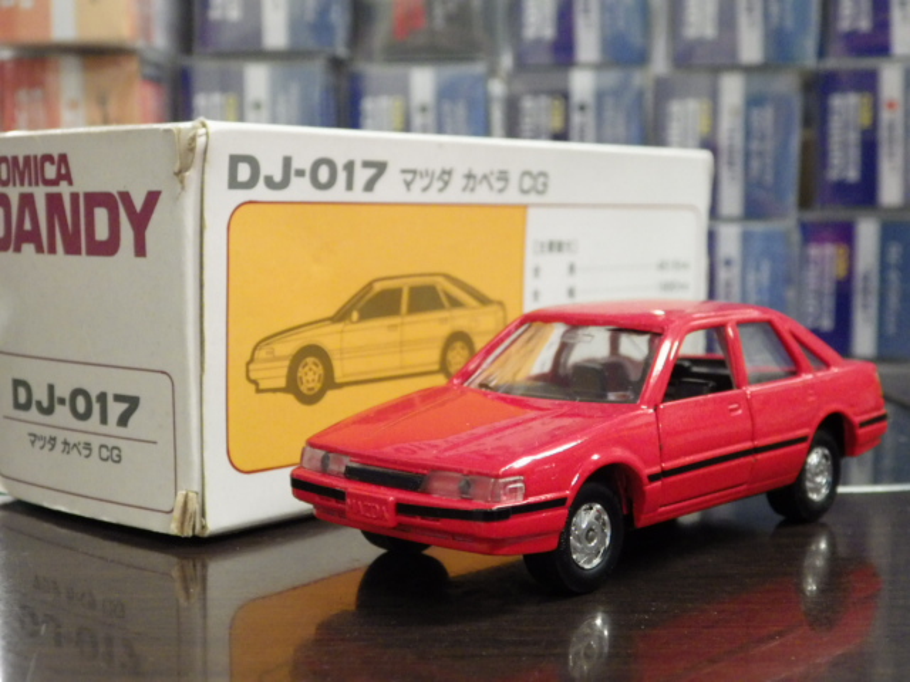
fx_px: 1551
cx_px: 455
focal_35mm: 59
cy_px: 341
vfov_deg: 24.8
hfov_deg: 32.7
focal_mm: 10.7
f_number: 4
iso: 800
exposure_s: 1/30
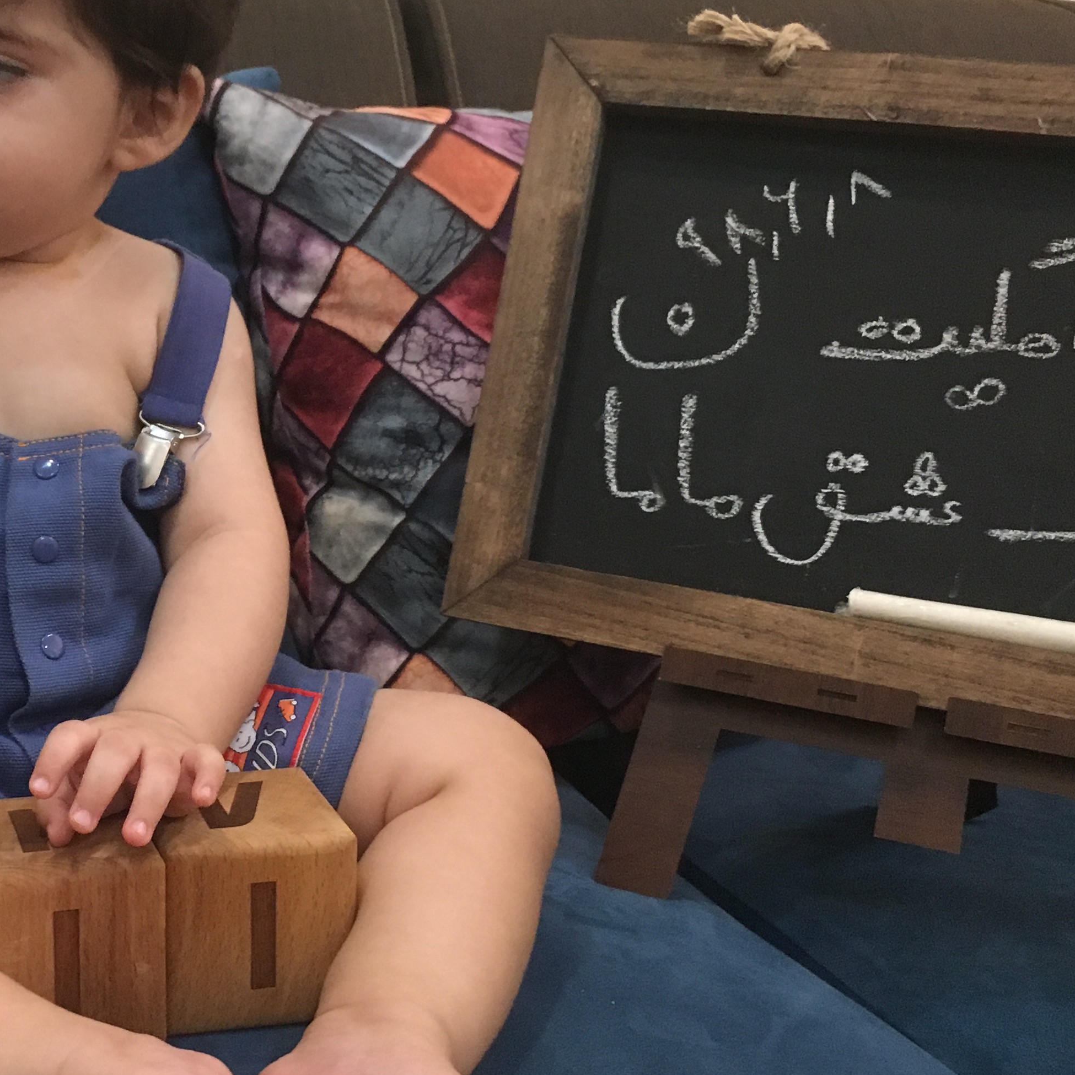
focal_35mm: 53
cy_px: 443
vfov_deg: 32.1
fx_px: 1862
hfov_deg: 31.0
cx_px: 139
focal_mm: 4.15
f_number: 2.2
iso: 200
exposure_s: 1/33
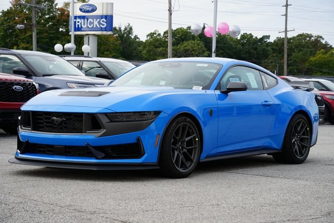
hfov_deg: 24.8
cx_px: 167
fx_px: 761
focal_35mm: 82
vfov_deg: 16.7
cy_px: 112
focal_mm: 82
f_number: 8
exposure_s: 1/125
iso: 100
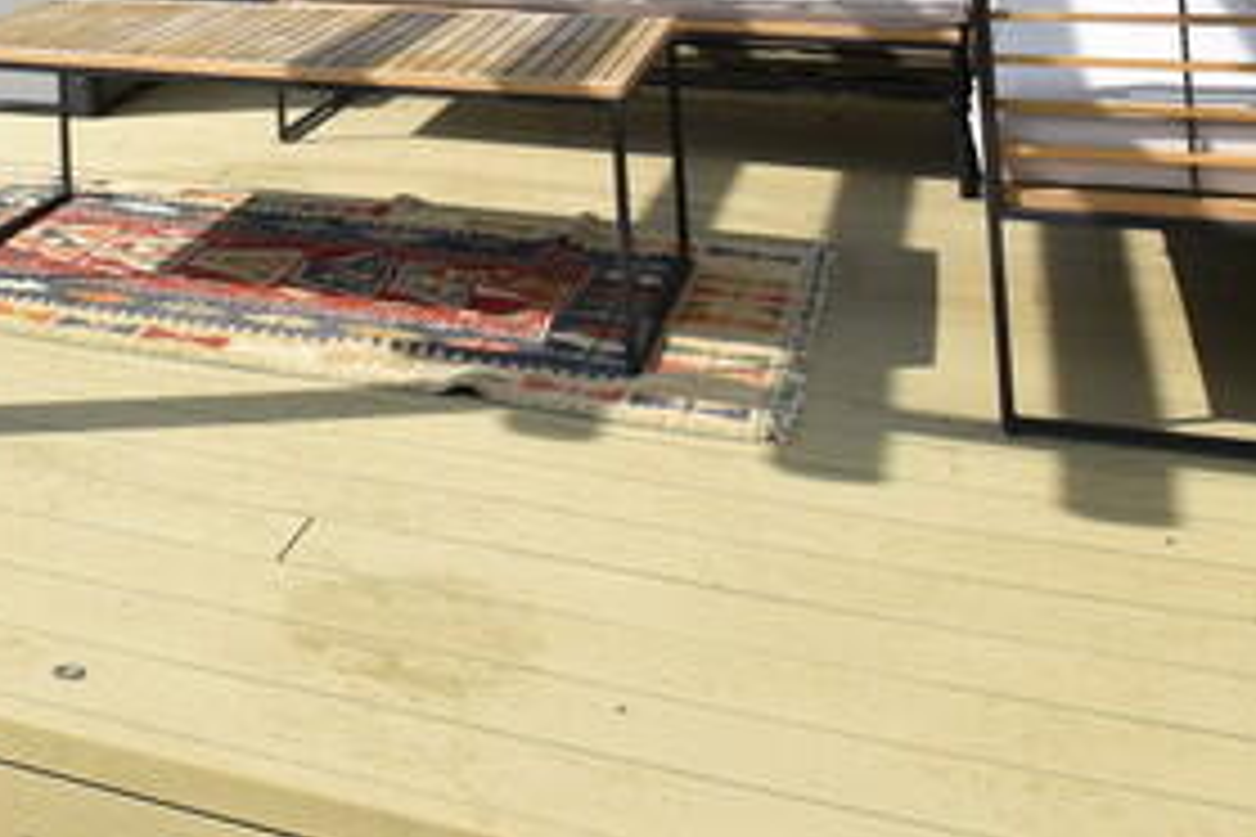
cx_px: -203
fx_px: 1919
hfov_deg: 31.2
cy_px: -430
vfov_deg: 20.8
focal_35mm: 55
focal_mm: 10
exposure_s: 1/250
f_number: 8
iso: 110
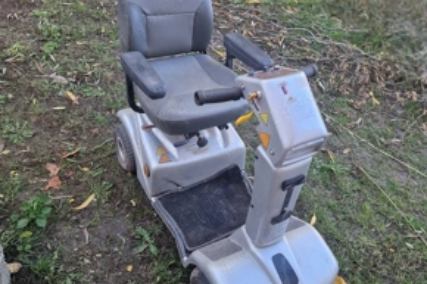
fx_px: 391
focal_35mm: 33
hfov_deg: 57.2
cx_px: 218
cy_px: 146
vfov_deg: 39.9
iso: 125
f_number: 1.8
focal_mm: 6.4
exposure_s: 1/182
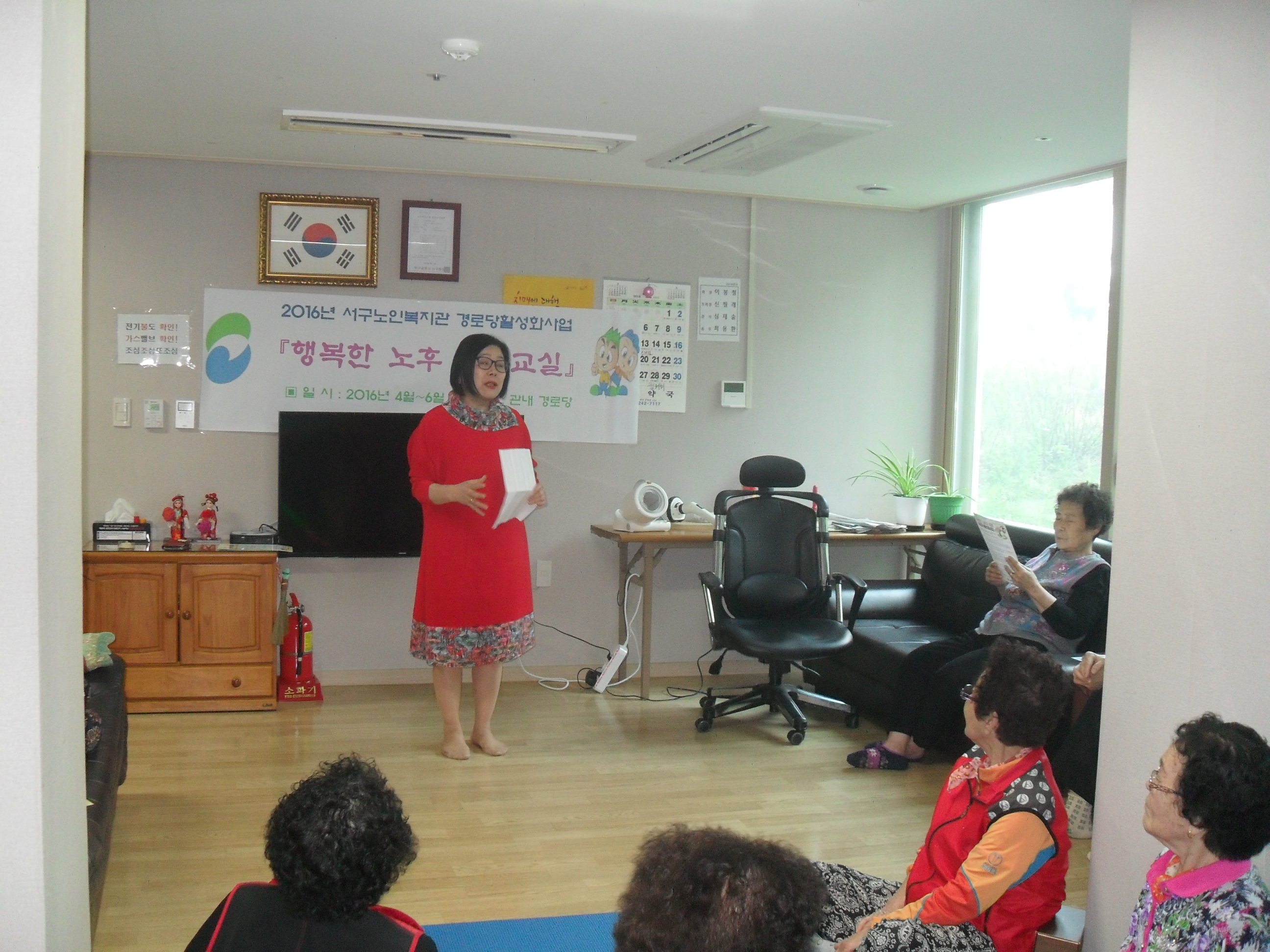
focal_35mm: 35
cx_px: 635
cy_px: 476
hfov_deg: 52.6
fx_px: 1284
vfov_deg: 40.7
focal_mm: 6.2
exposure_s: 1/45
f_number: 2.8
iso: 160
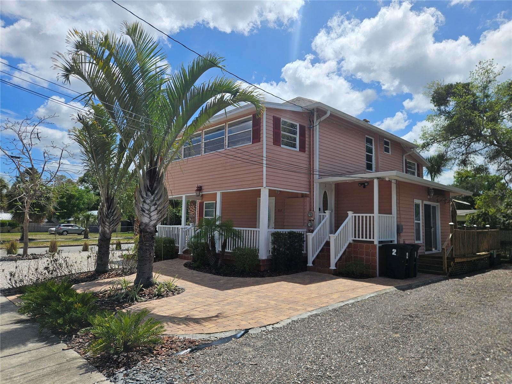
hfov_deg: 73.9
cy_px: 192
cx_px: 256
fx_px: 340
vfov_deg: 58.9
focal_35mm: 23
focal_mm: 5.4
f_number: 1.8
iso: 25
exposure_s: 1/3399
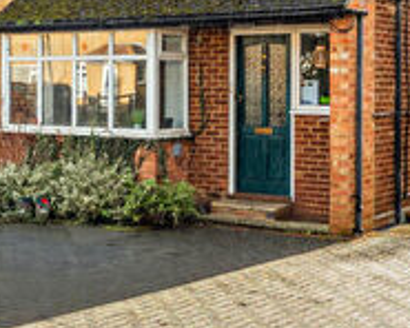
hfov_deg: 25.5
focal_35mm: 74
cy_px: 73
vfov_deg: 20.5
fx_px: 900
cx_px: 137
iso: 200
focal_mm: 20.9
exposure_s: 1/40
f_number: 8
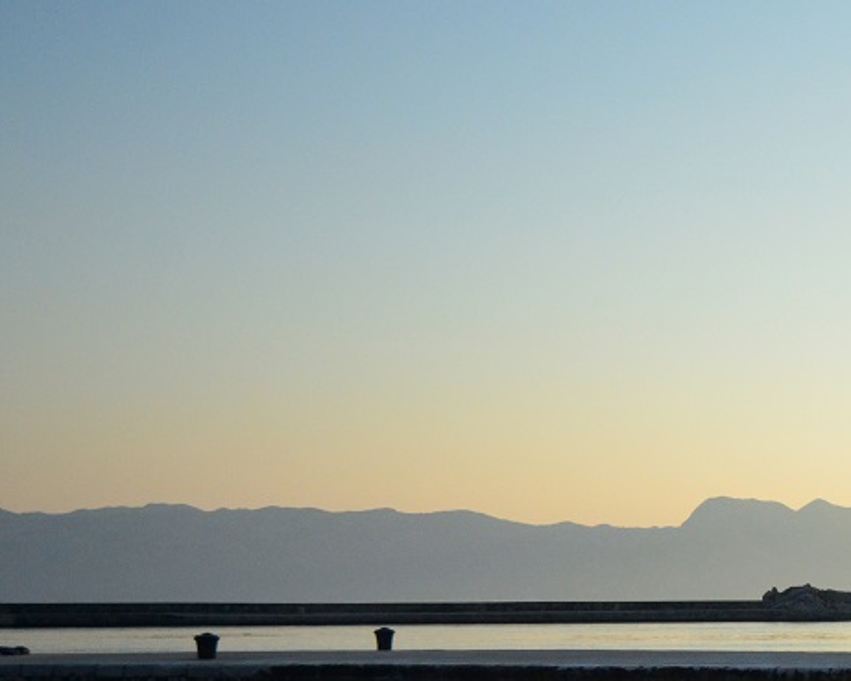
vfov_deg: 20.8
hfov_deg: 24.8
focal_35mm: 73
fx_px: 1839
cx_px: 865
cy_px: 529
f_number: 4
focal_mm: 24
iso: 1400
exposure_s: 1/8000
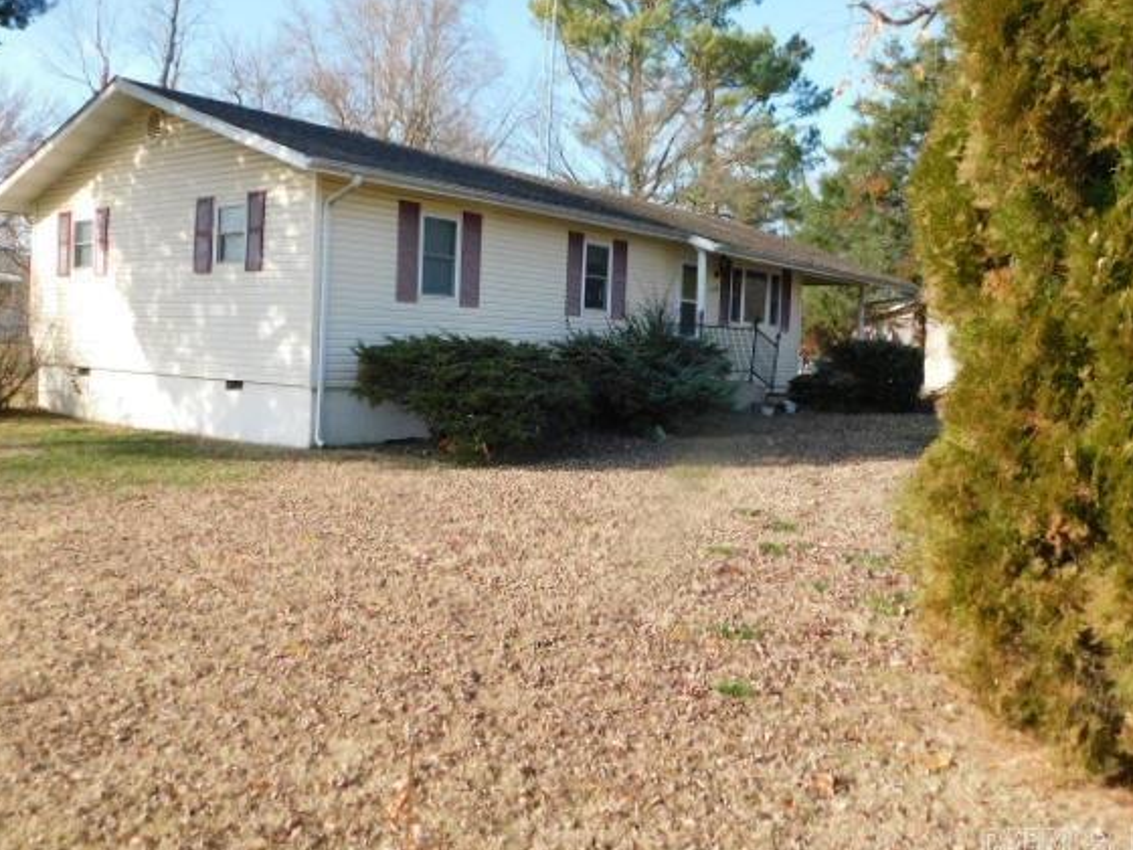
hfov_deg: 56.8
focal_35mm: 32
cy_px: 380
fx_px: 1047
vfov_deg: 44.1
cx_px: 536
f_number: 3.2
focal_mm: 4.9
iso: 125
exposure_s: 1/500
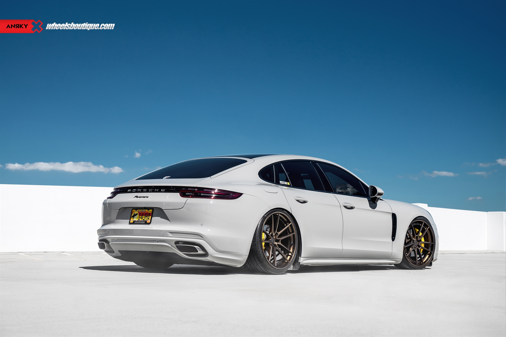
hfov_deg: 30.5
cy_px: 168
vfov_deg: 20.6
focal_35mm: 66
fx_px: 928
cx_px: 253
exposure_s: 1/320
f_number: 6.3
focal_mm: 66
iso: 100
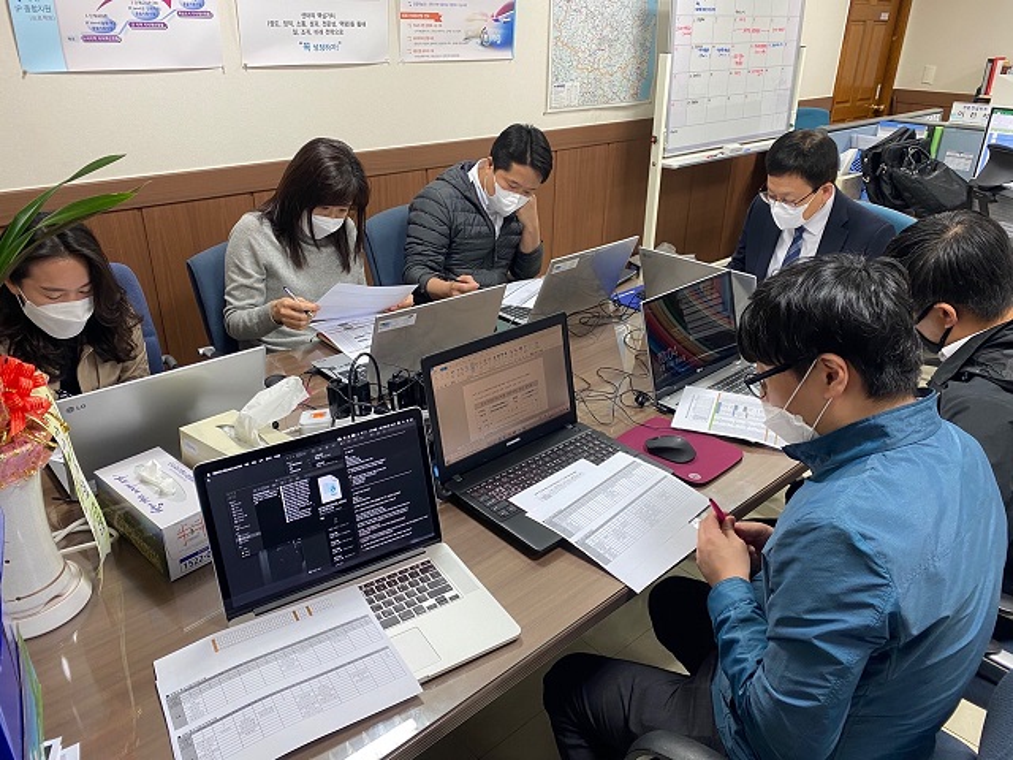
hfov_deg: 67.3
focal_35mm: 26
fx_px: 761
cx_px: 506
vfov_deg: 53.1
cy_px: 380
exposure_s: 1/60
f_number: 1.8
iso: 100
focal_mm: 4.25
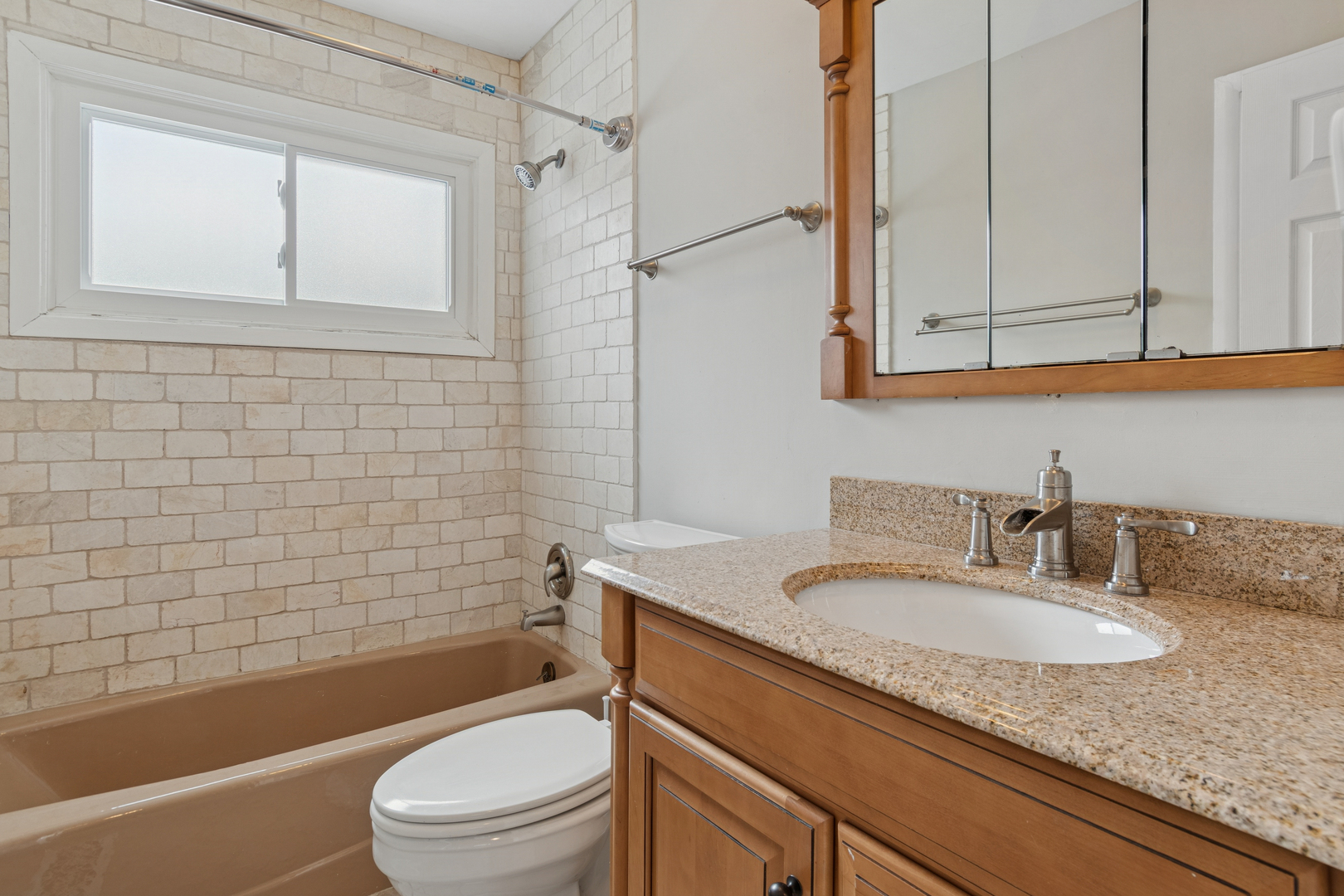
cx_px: 672
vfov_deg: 67.4
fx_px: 672
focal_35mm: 18
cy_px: 448
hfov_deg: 90.0
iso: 320
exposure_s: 1/15
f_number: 8
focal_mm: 12
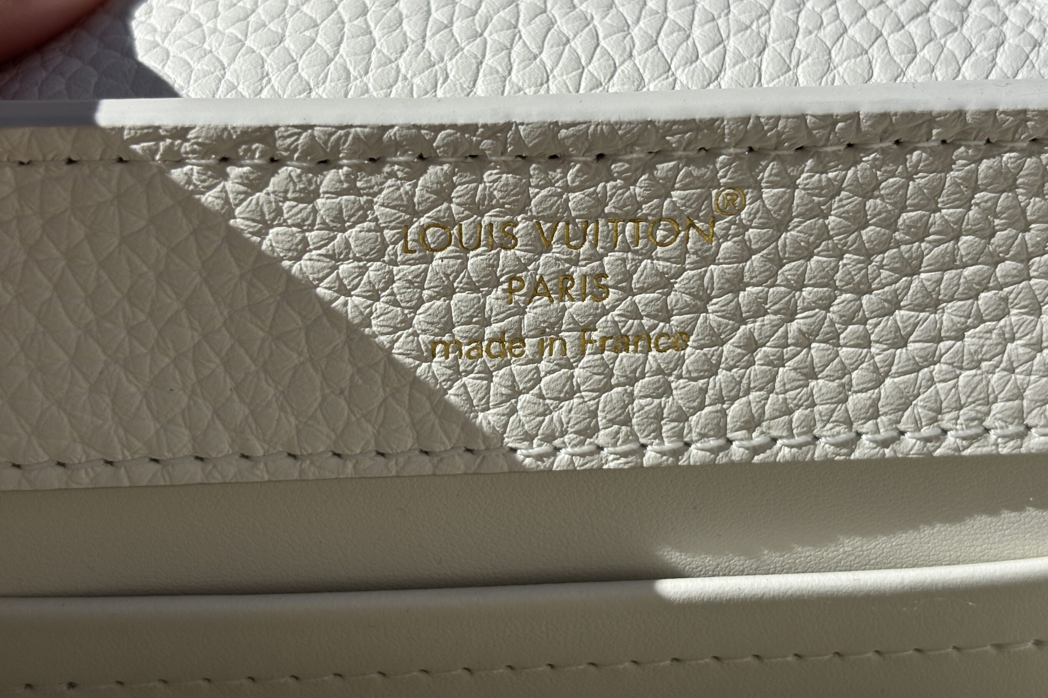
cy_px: 312
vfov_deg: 24.6
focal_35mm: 55
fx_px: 1601
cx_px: 520
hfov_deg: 36.2
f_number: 1.6
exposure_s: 1/5618
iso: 40
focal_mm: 5.96
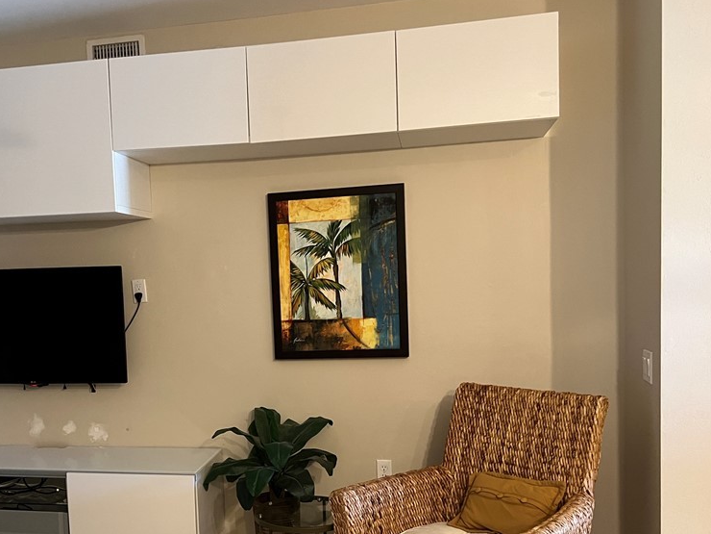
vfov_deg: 39.4
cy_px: 335
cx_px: 272
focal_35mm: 36
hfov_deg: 50.9
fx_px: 739
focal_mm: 5.7
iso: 500
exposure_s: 1/58
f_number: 1.5
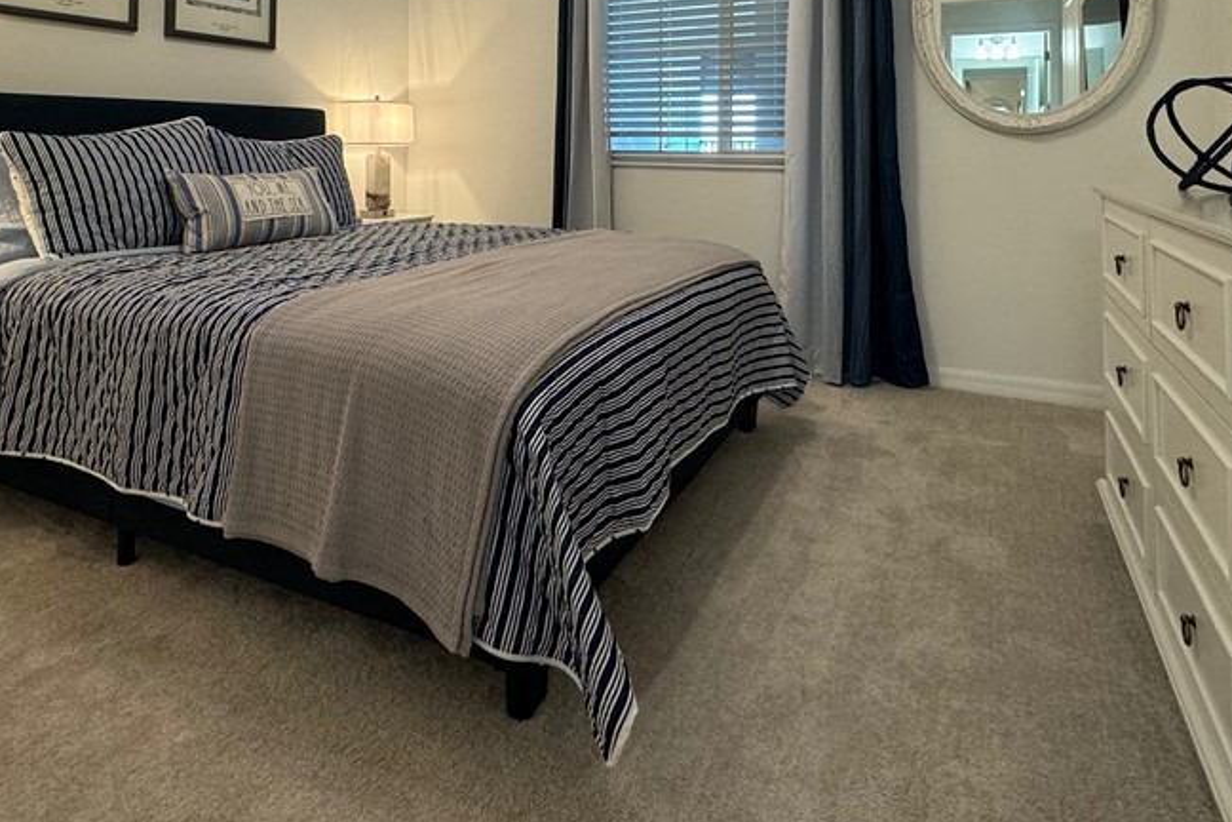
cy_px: 124
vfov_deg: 50.5
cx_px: 591
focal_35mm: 23
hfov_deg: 76.1
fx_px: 787
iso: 250
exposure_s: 1/120
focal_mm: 2.22
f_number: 2.2
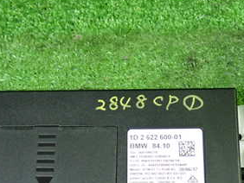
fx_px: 480
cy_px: 167
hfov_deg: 28.5
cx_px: 110
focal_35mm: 68
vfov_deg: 21.1
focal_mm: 5.79
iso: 640
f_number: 2.4
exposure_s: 1/30
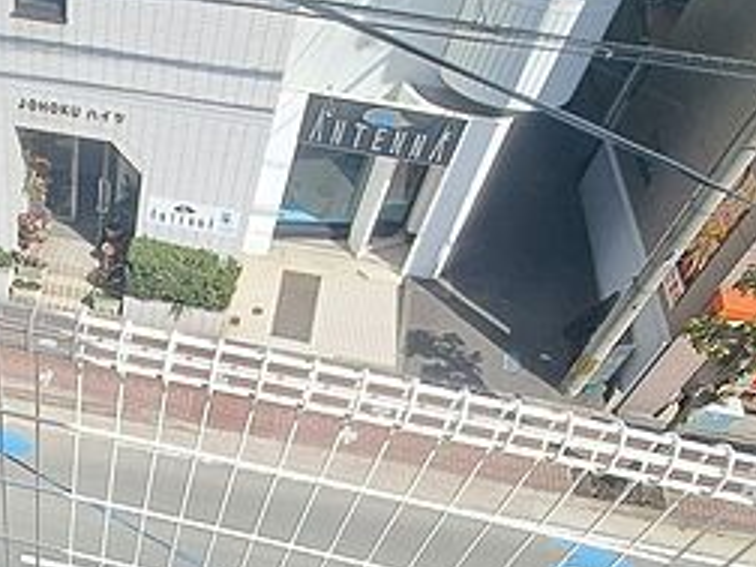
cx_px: 57
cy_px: 633
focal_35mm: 33
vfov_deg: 36.1
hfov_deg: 48.6
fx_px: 721
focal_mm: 1.74
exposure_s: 1/968
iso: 50
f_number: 2.2
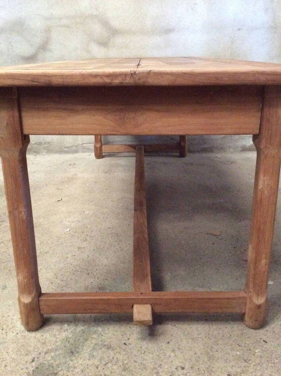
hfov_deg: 44.1
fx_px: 347
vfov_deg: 56.9
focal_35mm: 32
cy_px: 188
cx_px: 140
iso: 640
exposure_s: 1/17
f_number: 2.4
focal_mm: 3.3
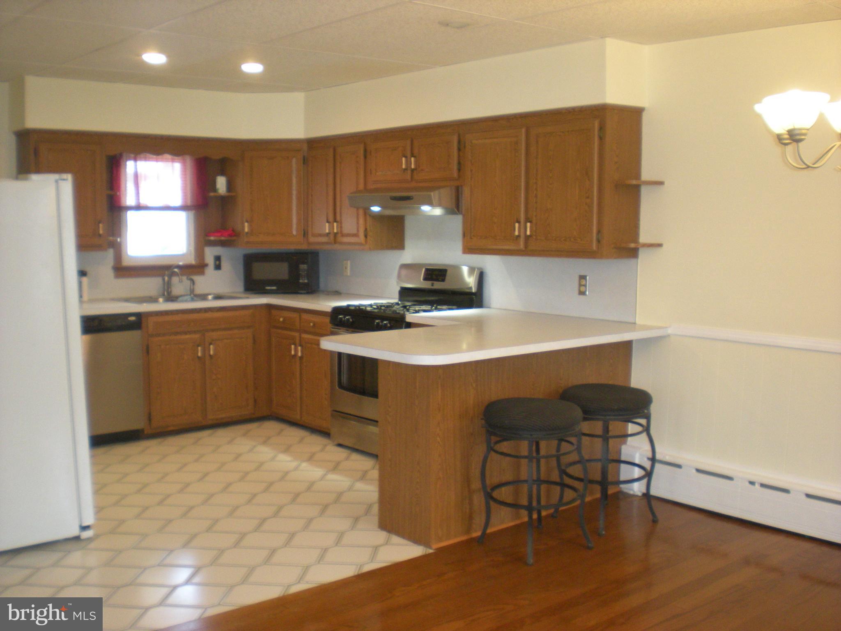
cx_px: 420
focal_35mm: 38
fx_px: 923
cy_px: 316
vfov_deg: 37.7
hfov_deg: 49.0
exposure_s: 1/30
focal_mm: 6.3
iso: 239
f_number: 3.1
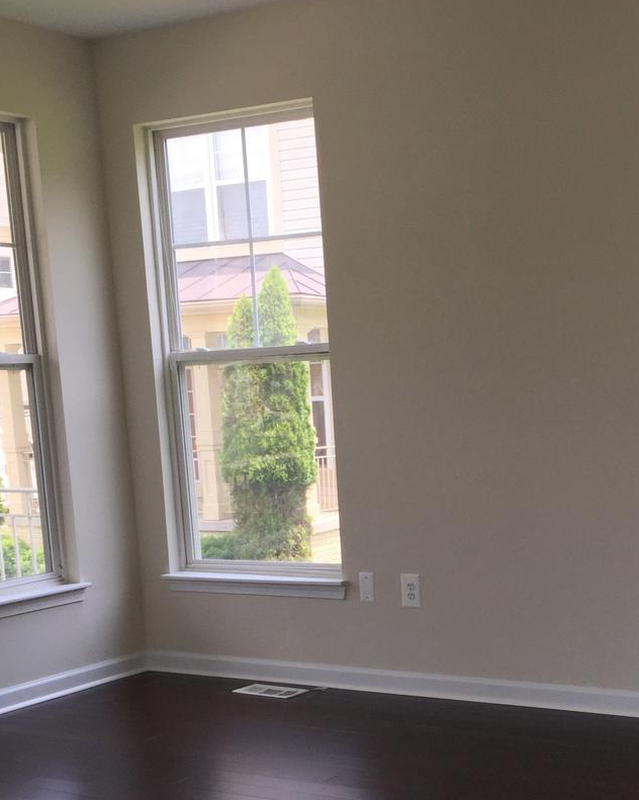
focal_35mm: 55
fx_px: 1301
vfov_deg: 33.1
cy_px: 654
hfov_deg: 27.3
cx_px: 468
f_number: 2.2
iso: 32
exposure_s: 1/439
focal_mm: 4.15
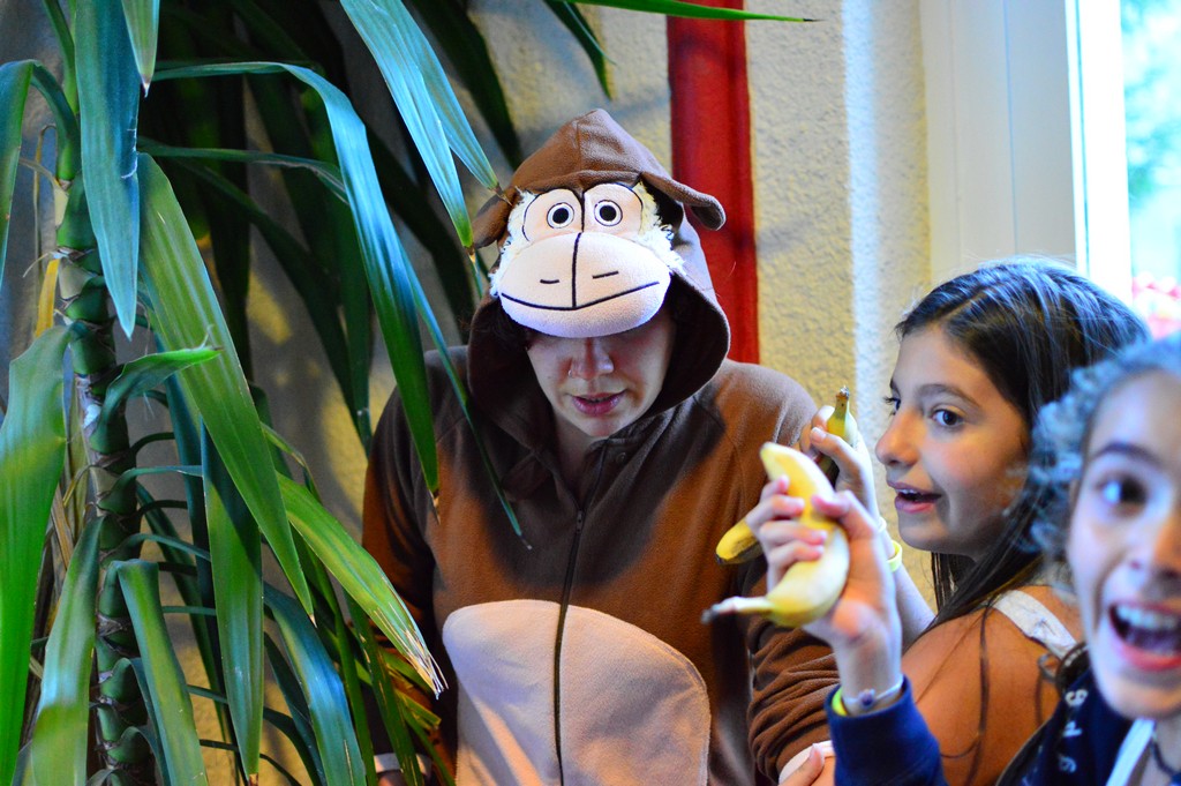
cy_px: 393
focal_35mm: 52
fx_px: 1721
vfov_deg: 25.7
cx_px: 590
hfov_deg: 37.9
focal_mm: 35
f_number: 1.8
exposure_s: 1/320
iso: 3200
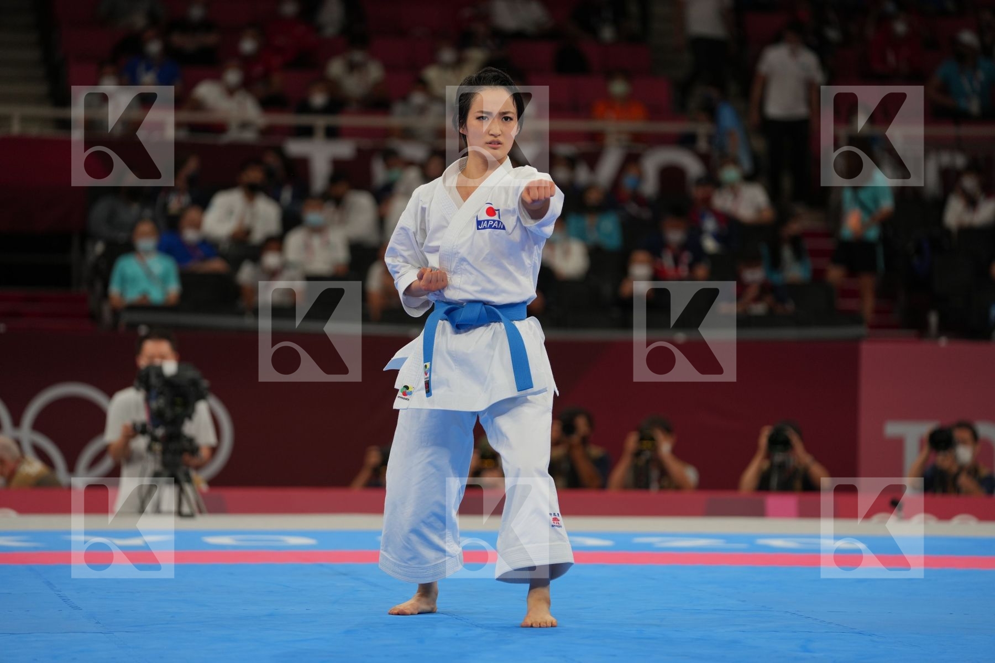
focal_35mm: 158
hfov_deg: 13.0
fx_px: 4367
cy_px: 332
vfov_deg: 8.7
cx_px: 498
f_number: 2.8
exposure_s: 1/1000
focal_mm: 158
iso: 500
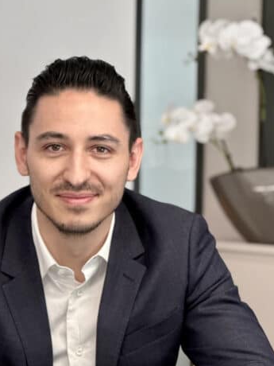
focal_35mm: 134
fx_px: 1414
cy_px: 246
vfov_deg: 14.7
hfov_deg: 11.0
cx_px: 69
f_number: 2.8
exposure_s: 1/40
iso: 200
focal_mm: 9
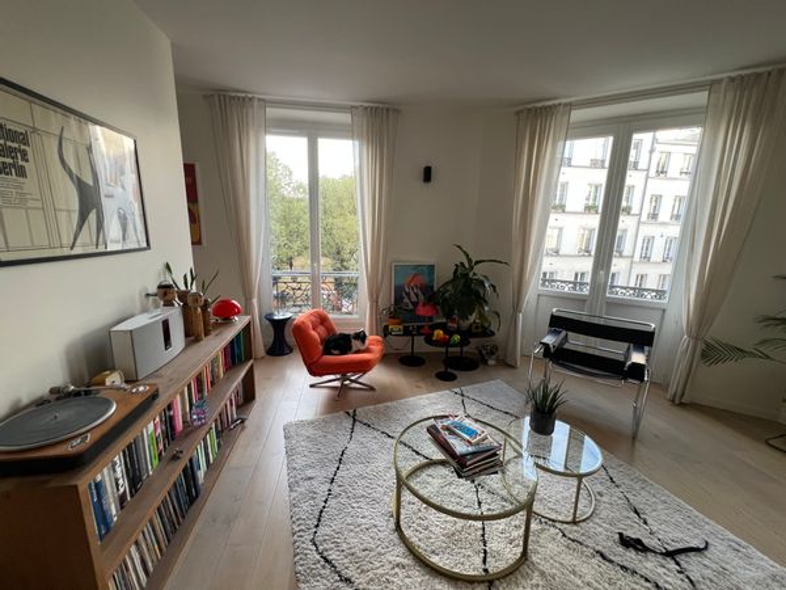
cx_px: 393
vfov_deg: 89.9
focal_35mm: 13
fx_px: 295
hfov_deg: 106.2
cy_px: 295
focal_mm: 1.57
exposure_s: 1/99
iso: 125
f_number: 1.8
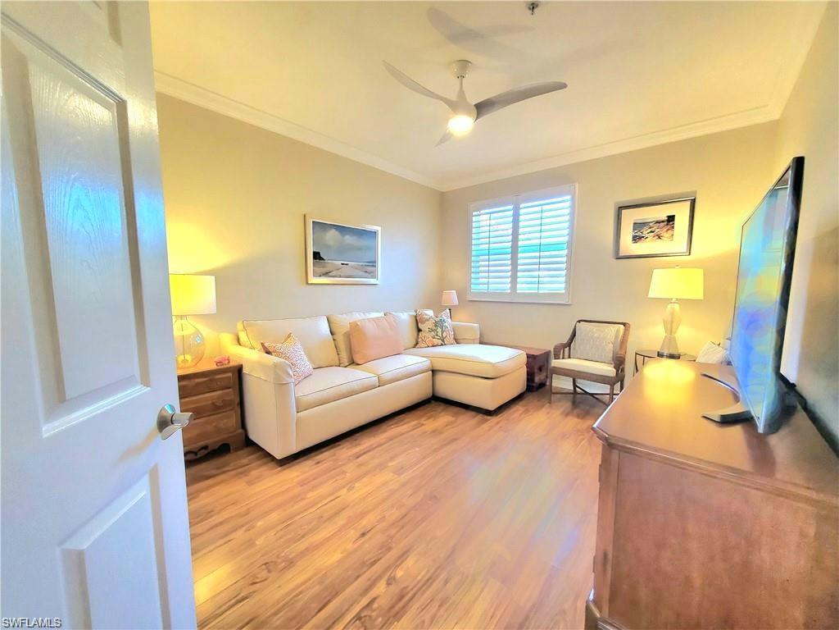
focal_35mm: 13
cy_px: 315
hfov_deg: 106.2
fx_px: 315
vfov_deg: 89.9
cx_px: 420
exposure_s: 1/60.2
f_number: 2.2
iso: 160
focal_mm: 1.8
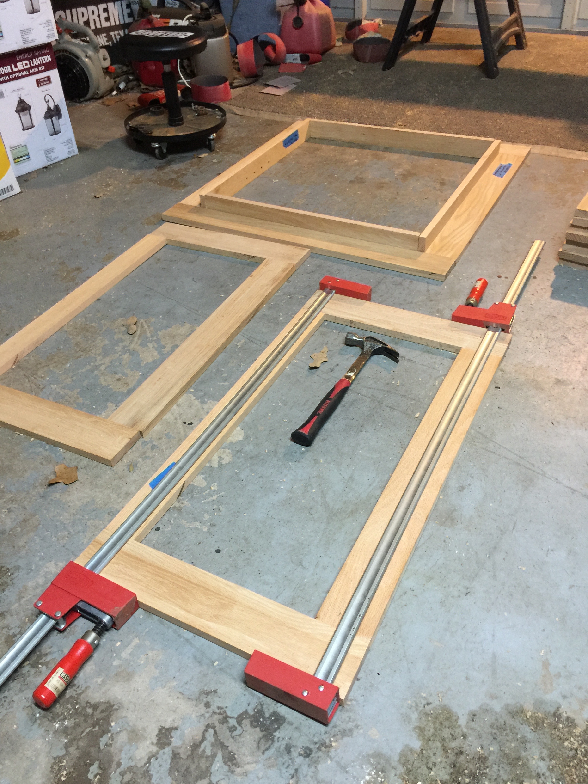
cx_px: 294
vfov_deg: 61.7
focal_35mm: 29
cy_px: 392
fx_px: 657
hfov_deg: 48.2
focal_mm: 4.15
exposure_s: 1/4
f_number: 2.2
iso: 64
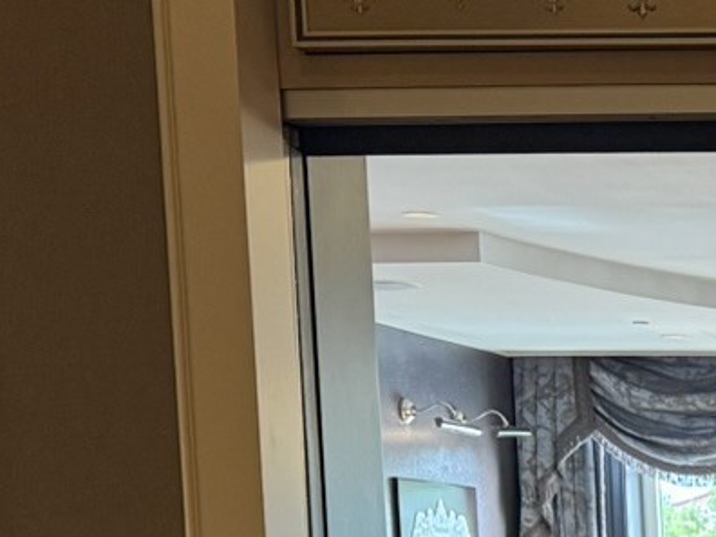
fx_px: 2565
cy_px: 870
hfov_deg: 13.5
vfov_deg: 11.3
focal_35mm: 124
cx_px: 1457
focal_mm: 6.76
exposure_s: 1/57
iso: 250
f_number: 1.78
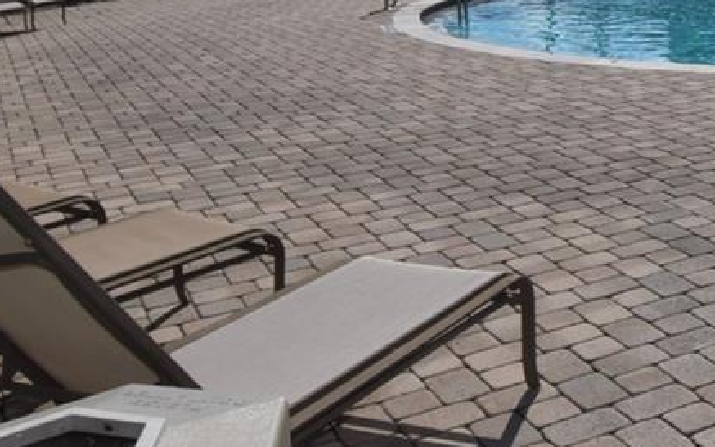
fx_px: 1091
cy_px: -18
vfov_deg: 22.1
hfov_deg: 31.5
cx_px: 815
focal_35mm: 56
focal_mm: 10
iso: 100
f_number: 14
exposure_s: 1/200
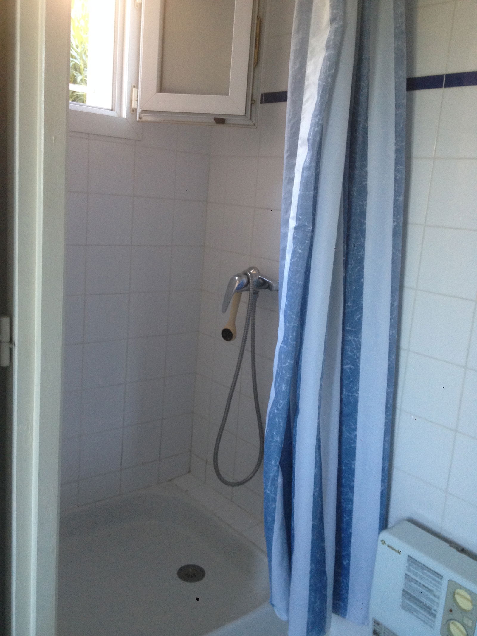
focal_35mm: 35
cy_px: 318
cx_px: 238
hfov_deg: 40.7
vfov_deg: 52.6
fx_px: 643
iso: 125
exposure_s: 1/20
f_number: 2.4
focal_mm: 4.28
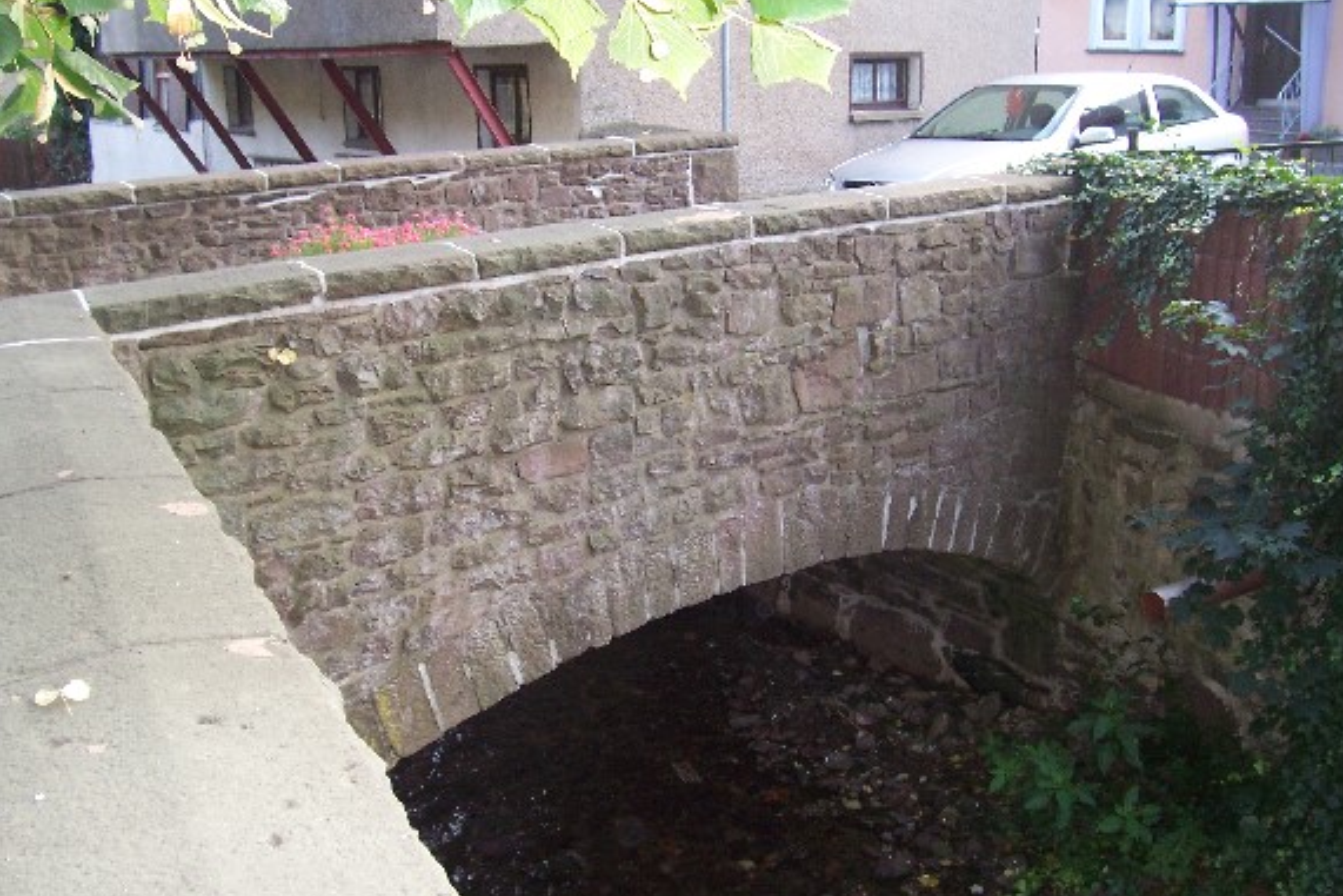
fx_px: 1306
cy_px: 454
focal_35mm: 35
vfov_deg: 37.9
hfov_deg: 54.4
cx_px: 689
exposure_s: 1/60
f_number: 2.7
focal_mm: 5.6
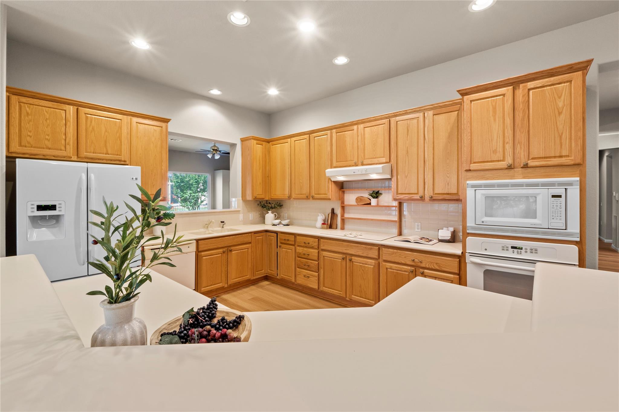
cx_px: 310
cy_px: 206
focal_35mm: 15
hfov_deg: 100.4
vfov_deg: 77.3
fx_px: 258
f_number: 11
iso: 250
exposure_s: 5
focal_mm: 10
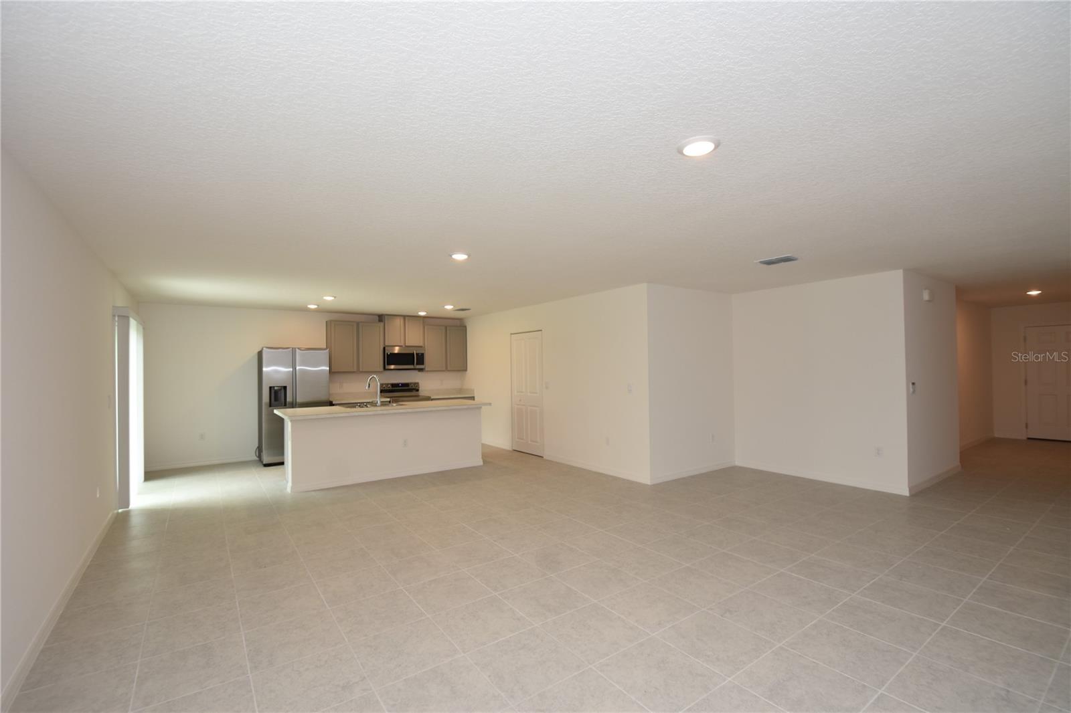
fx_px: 446
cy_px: 356
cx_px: 536
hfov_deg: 100.4
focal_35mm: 15
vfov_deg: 77.3
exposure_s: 1/80
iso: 200
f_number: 4.5
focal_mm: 10
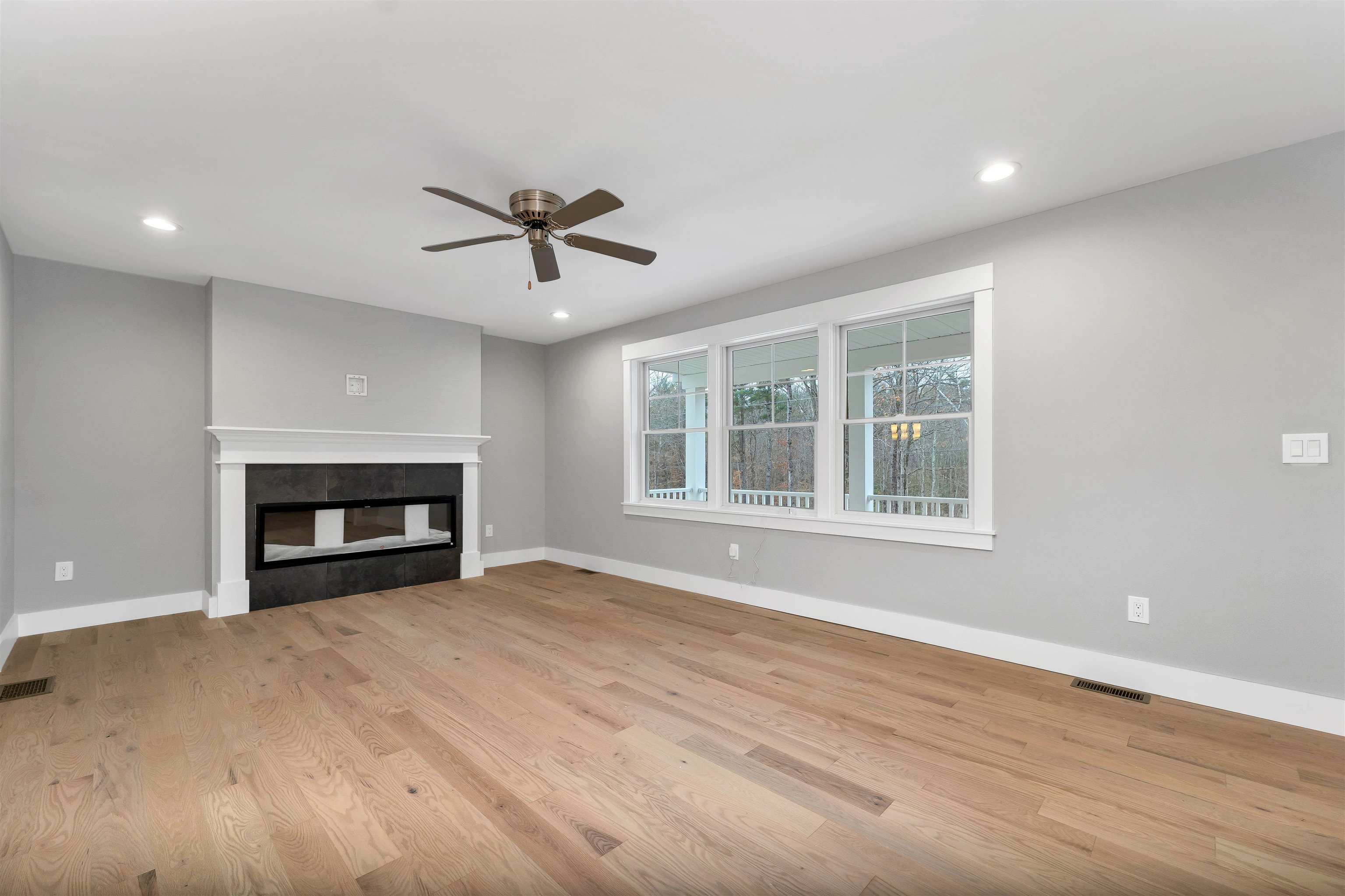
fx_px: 523
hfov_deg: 104.3
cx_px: 672
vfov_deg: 81.2
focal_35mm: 14
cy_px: 448
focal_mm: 14
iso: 400
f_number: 8
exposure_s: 1/13
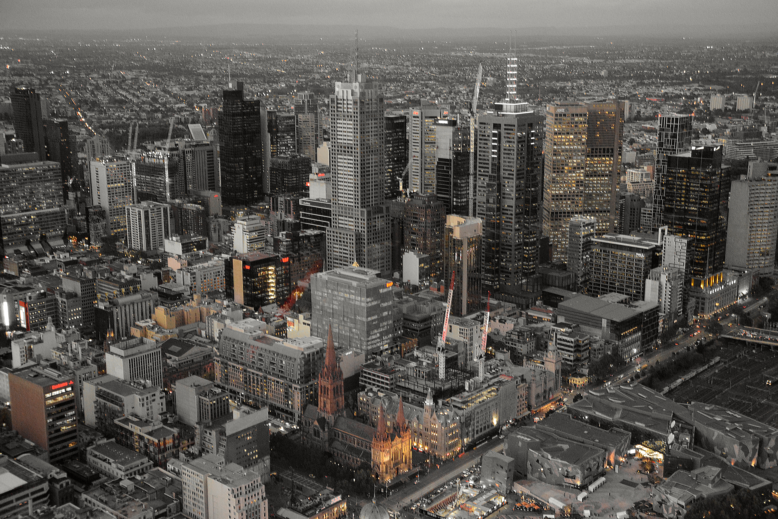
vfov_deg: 29.9
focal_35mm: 45
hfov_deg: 43.6
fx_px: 972
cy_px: 260
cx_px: 389
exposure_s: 1/25
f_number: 4.2
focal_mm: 30
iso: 3200
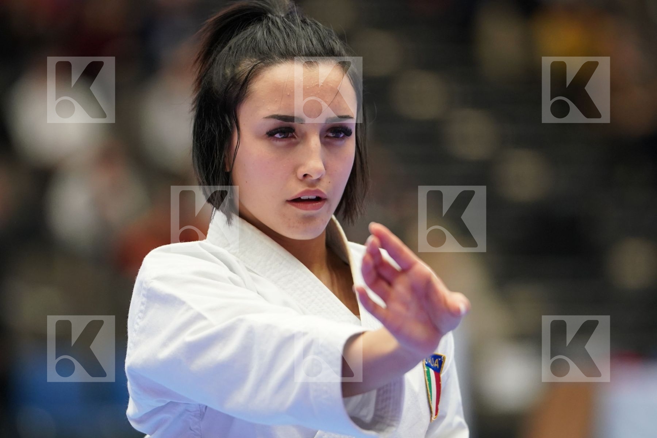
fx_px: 5475
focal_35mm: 300
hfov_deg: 6.9
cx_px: 328
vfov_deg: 4.6
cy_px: 219
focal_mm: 200
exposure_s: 1/500
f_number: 2.8
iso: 1600
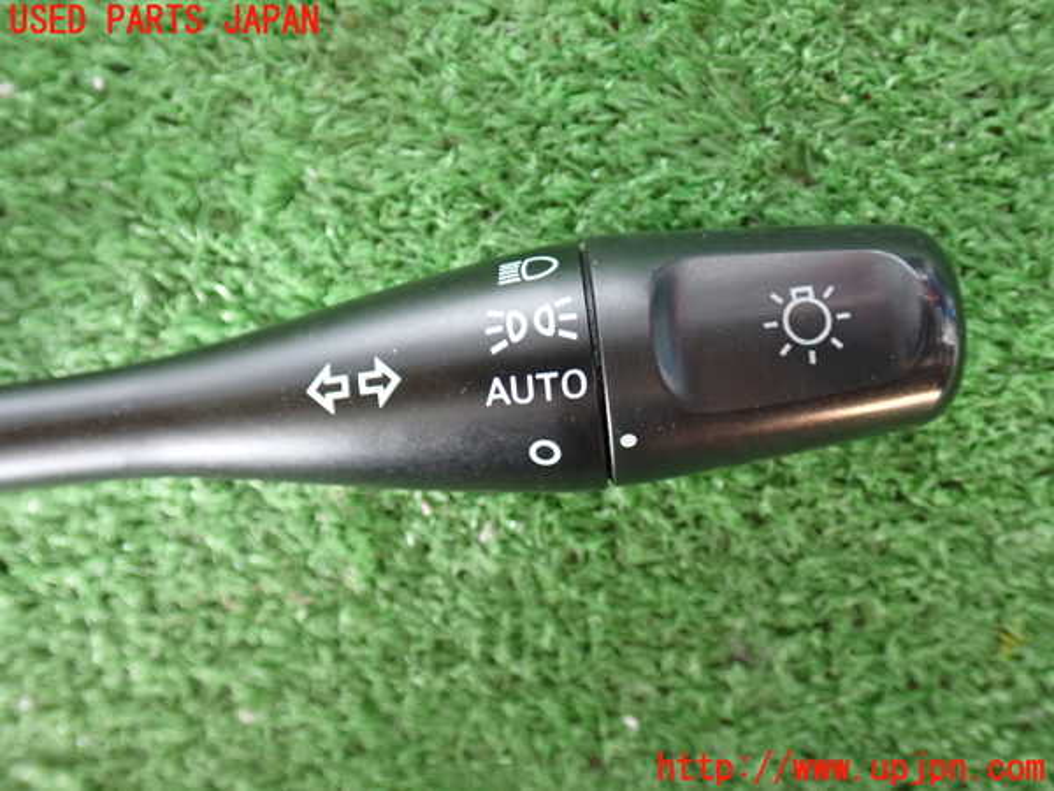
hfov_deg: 51.4
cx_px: 527
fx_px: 1096
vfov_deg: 39.7
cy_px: 396
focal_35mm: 36
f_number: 2.5
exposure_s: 1/30
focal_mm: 6.37
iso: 800
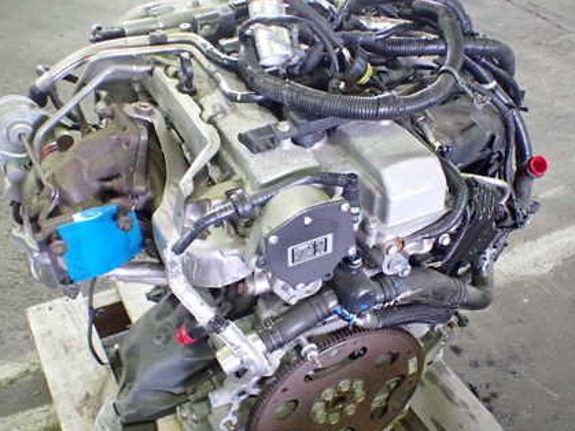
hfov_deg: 43.9
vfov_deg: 33.5
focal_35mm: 43
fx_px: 714
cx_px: 299
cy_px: 240
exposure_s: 1/40
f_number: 2.3
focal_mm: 5.4
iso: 800
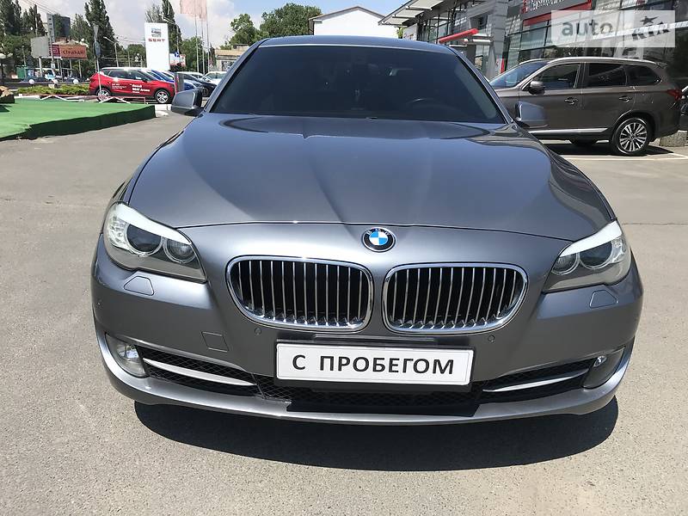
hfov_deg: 63.4
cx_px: 344
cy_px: 258
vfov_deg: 49.7
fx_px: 557
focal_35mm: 28
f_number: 1.8
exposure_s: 1/2336
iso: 20
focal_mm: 4
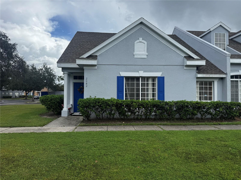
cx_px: 120
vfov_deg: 56.8
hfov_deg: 71.6
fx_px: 167
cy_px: 90
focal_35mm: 24
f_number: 1.78
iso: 80
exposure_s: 1/3247
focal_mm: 6.76
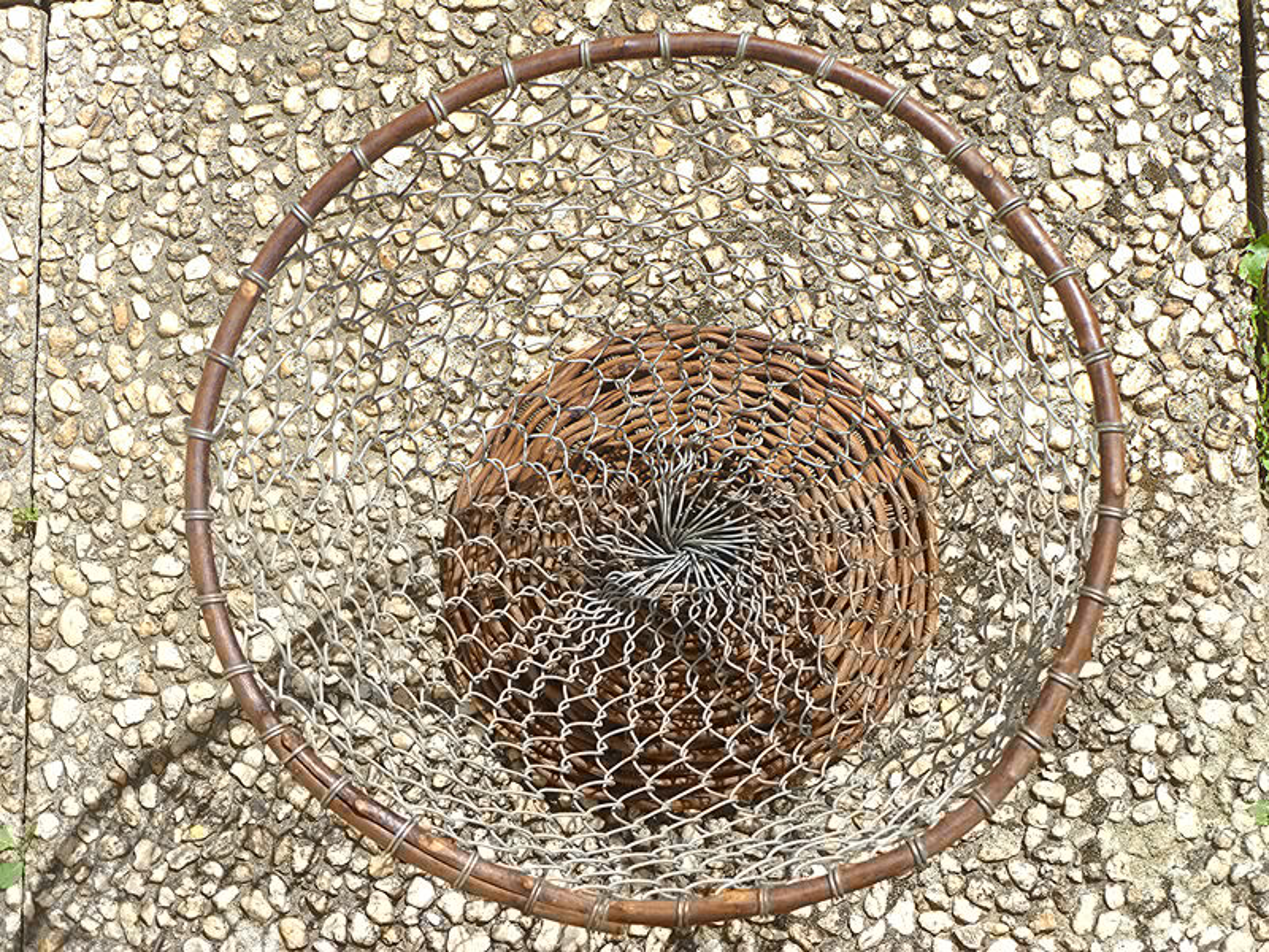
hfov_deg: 24.4
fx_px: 2933
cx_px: 634
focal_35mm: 80
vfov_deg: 18.4
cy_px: 476
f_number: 4.5
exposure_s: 1/500
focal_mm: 14.2
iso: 80
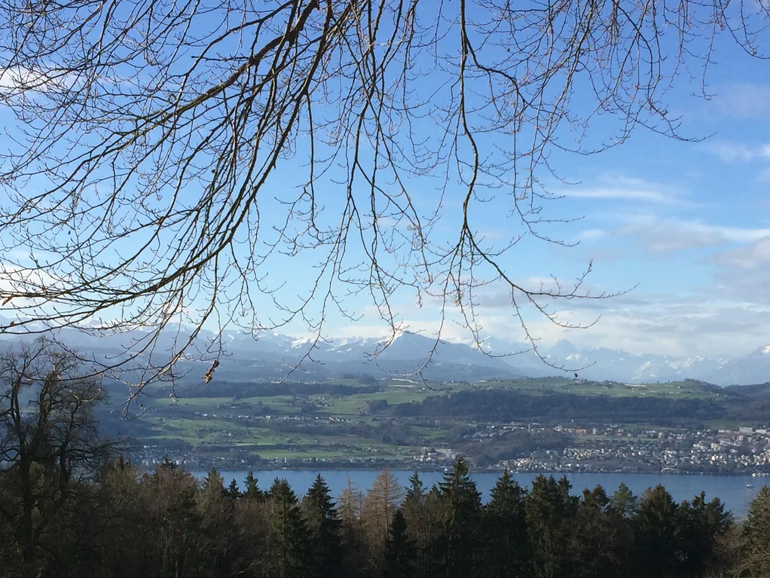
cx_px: 384
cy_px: 399
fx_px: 1379
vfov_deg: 23.5
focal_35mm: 62
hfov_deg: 31.2
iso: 32
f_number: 2.2
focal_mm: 4.15
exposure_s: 1/1953
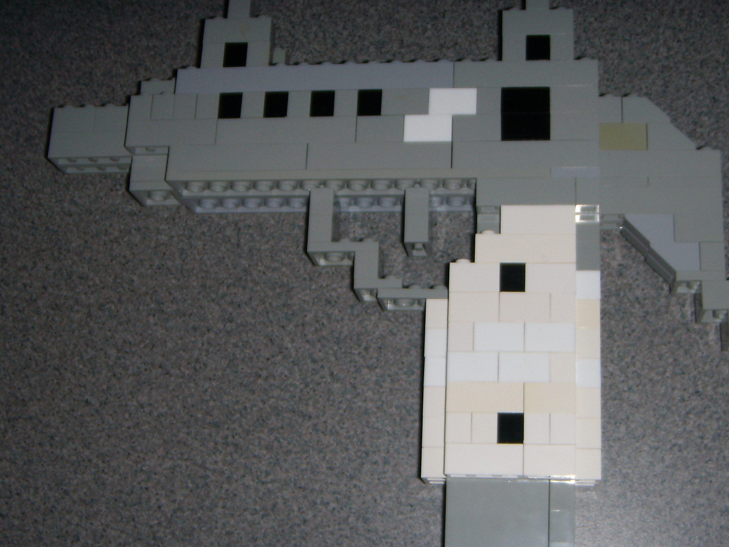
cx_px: 404
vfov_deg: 27.4
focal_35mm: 53
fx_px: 1116
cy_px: 347
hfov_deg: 36.1
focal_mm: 6.4
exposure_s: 1/60.2
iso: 64
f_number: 3.5
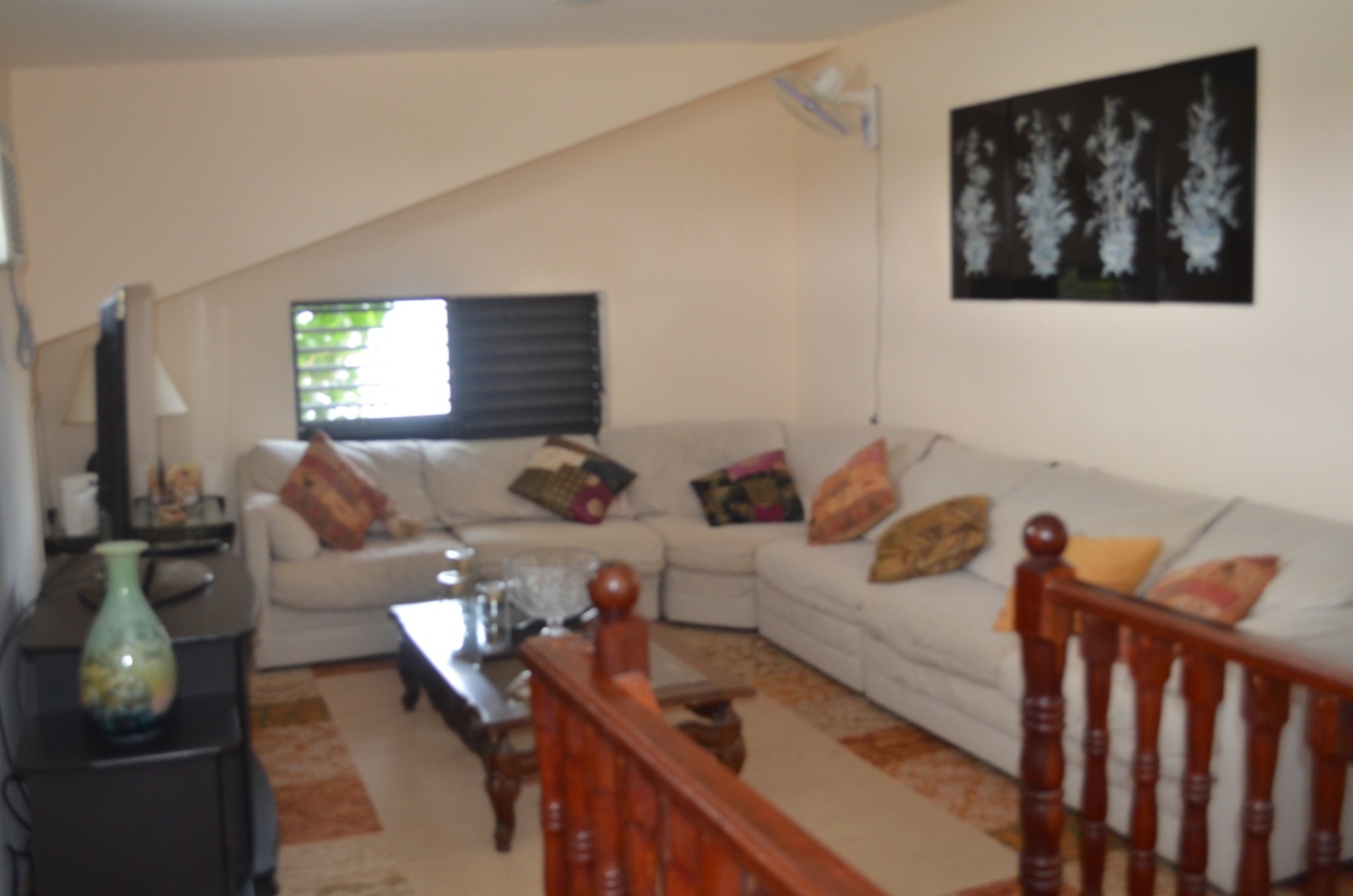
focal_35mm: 33
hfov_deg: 57.3
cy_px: 448
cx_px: 676
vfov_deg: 39.8
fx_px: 1238
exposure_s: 1/60
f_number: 4
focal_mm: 22
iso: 800
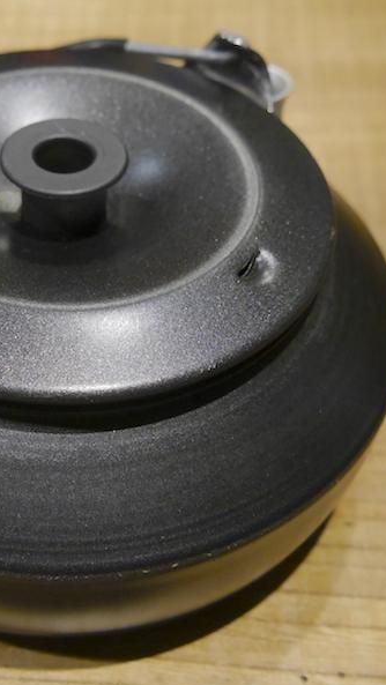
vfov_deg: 49.4
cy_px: 345
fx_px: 745
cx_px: 65
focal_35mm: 41
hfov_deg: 28.3
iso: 800
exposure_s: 1/60
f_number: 3.5
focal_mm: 14
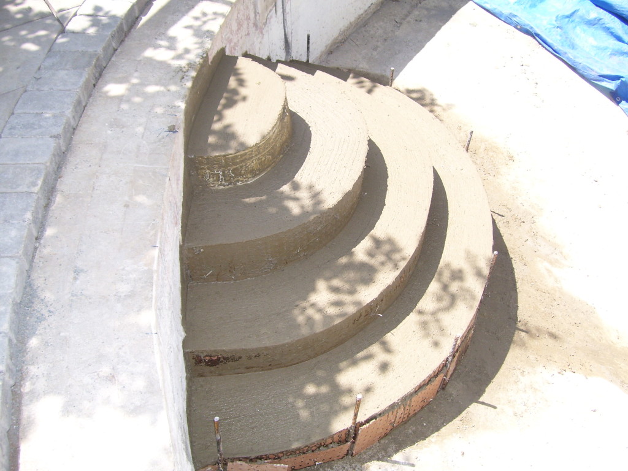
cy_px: 236
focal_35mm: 37
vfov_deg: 38.7
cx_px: 314
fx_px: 671
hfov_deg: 50.1
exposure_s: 1/750
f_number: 2.7
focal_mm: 6
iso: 80
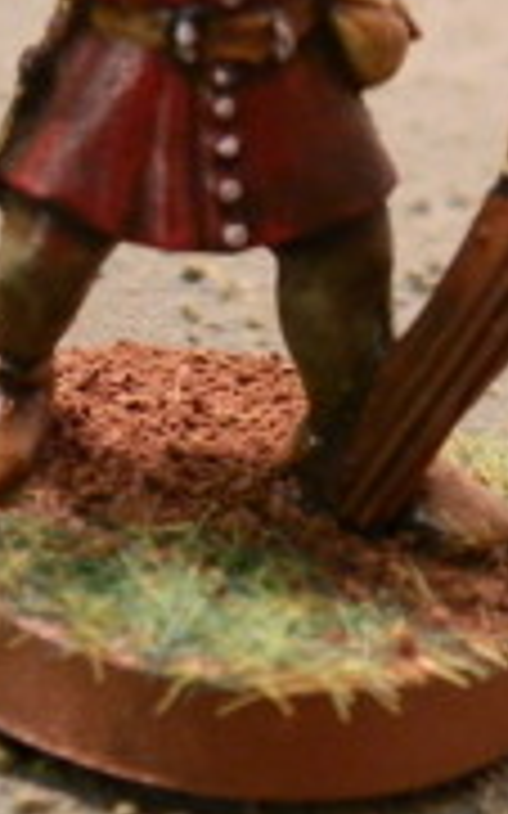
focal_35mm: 88
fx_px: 1951
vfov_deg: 23.3
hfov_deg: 14.4
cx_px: -76
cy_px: 211
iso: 200
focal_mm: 5
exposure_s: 1/8
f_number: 3.1
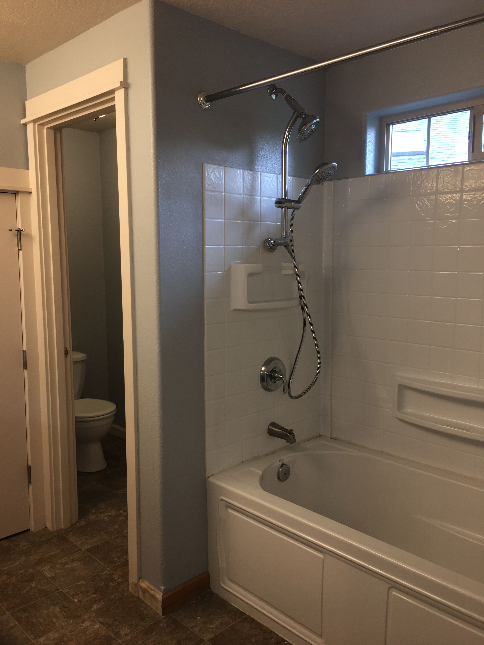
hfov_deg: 48.2
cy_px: 322
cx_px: 242
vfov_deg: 61.7
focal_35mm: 29
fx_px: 541
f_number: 2.2
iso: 25
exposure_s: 1/30
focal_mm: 4.15
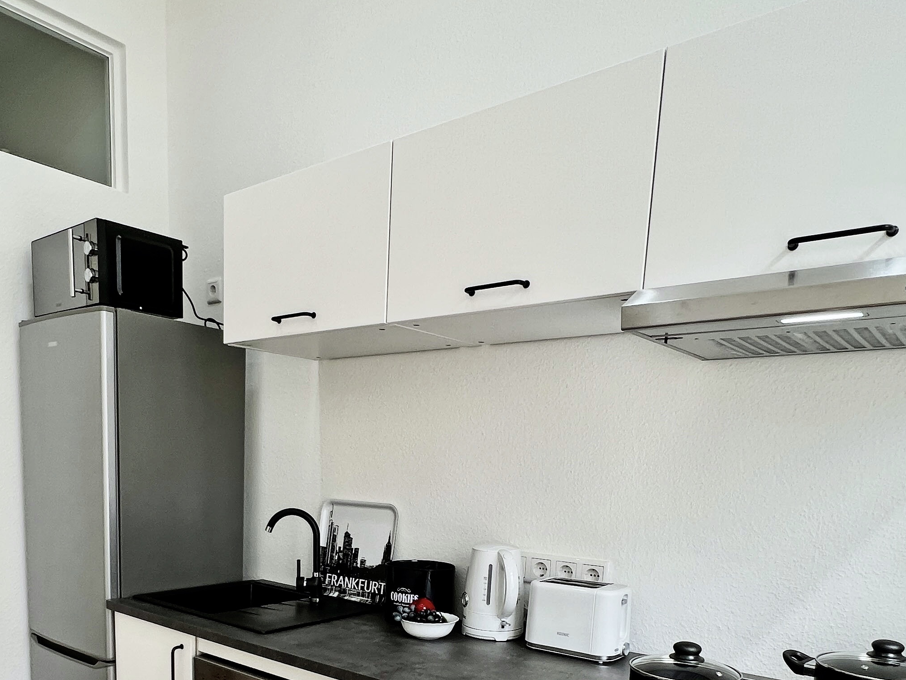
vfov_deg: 48.5
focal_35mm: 26
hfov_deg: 66.5
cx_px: 351
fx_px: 680
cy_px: 589
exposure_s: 1/99
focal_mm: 1.57
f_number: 1.8
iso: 40
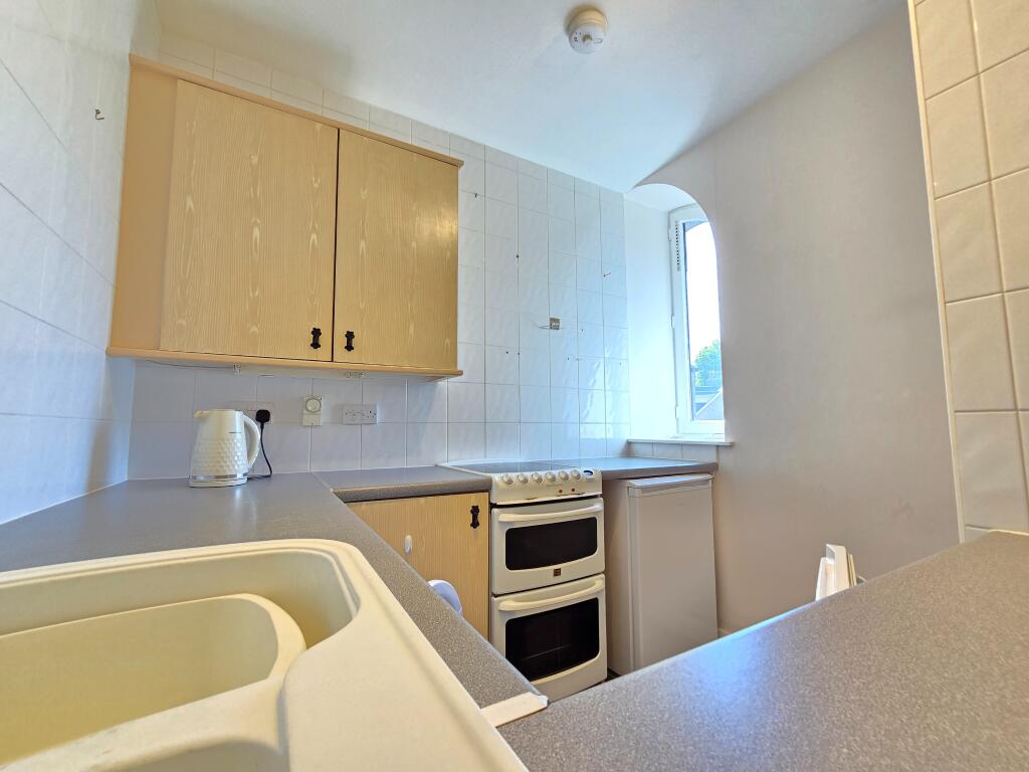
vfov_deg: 89.9
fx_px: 386
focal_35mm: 13
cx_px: 514
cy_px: 386
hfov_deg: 106.2
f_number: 2.2
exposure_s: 1/50
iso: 125
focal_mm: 2.2
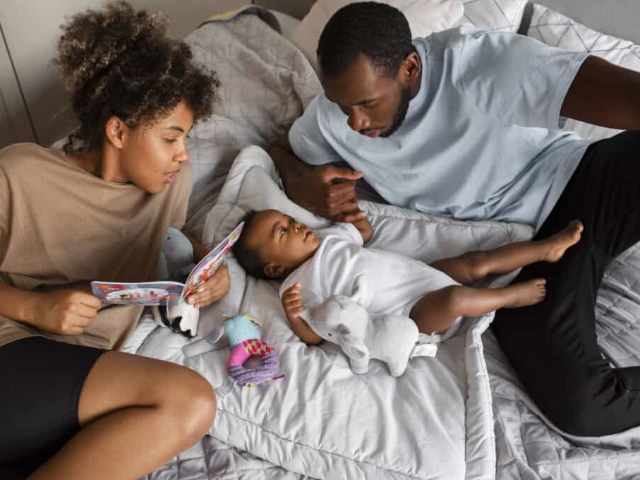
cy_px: 240
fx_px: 702
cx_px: 289
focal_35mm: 38
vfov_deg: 37.7
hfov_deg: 48.9
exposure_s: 1/200
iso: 800
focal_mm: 35
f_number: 3.2
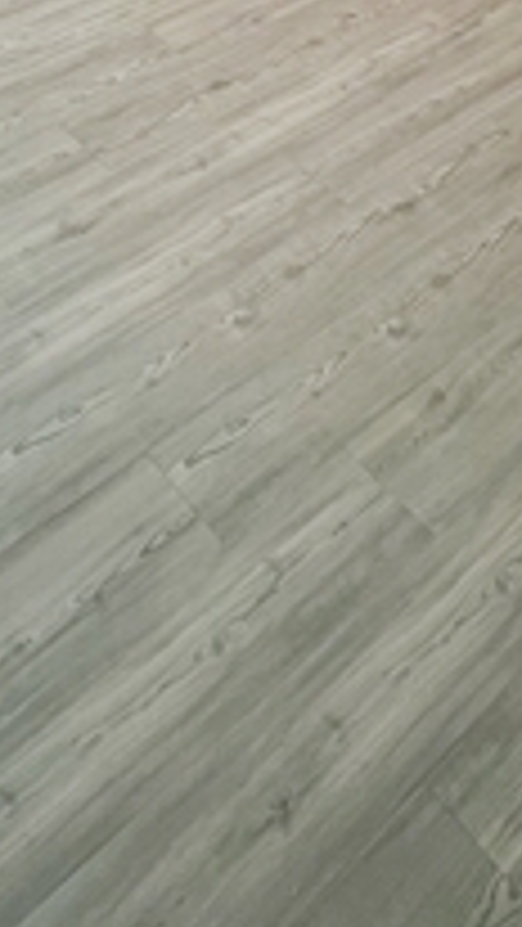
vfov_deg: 37.4
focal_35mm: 44
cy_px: -135
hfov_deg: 27.1
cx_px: 248
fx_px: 1082
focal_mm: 1.57
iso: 160
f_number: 1.8
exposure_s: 1/60
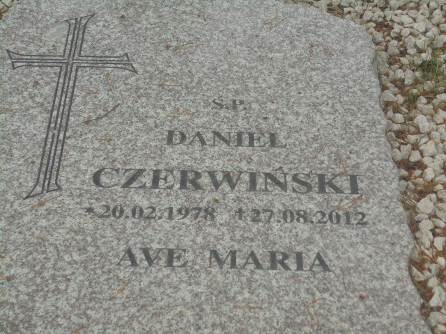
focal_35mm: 73
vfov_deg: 20.2
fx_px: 941
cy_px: 167
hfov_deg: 26.7
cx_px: 223
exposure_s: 1/50
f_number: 6.1
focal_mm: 13.1
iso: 100
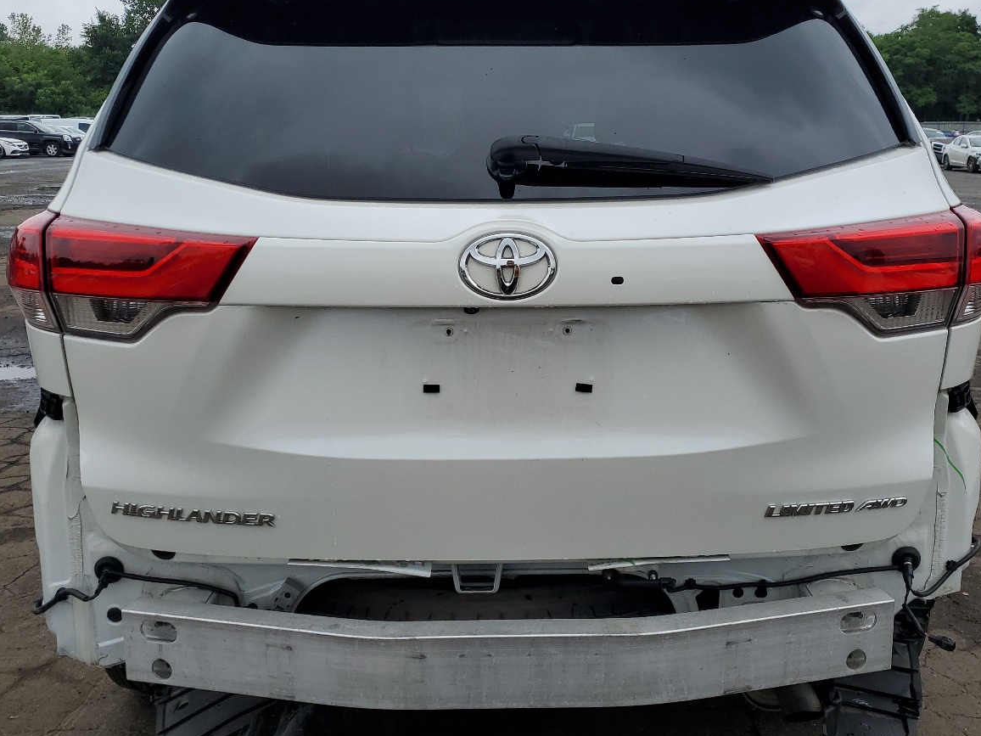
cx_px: 514
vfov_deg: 39.4
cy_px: 284
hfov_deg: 51.3
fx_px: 1020
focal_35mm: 36
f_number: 1.5
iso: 50
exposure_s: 1/1667
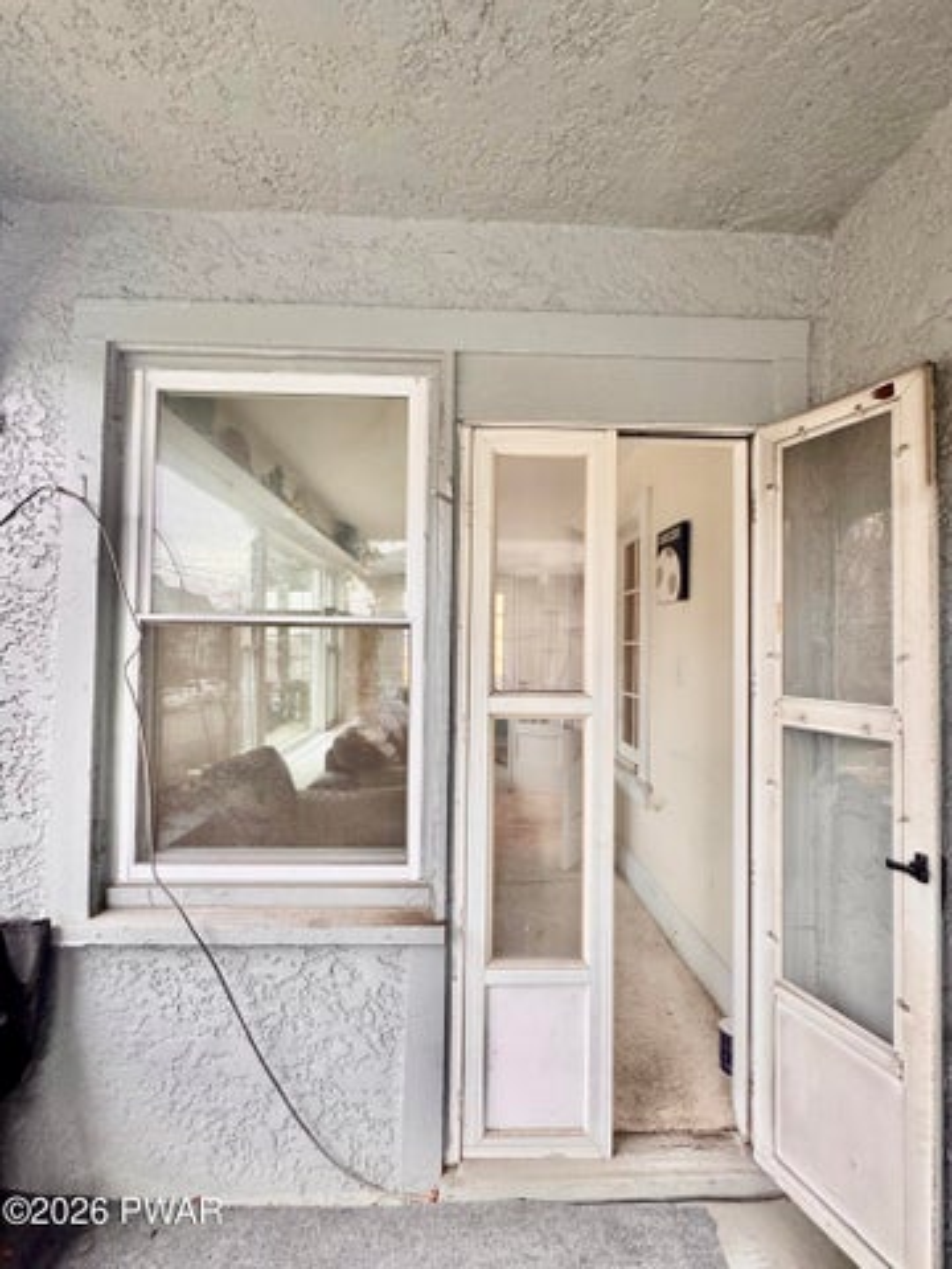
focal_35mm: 14
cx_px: 476
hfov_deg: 85.7
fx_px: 513
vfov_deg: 102.1
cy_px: 634
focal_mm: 2.22
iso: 160
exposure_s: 1/99
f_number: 2.2
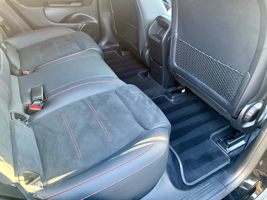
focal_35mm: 24
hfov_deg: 71.6
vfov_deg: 56.8
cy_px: 100
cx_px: 134
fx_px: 185
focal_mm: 6.76
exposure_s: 1/60
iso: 640
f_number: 1.78
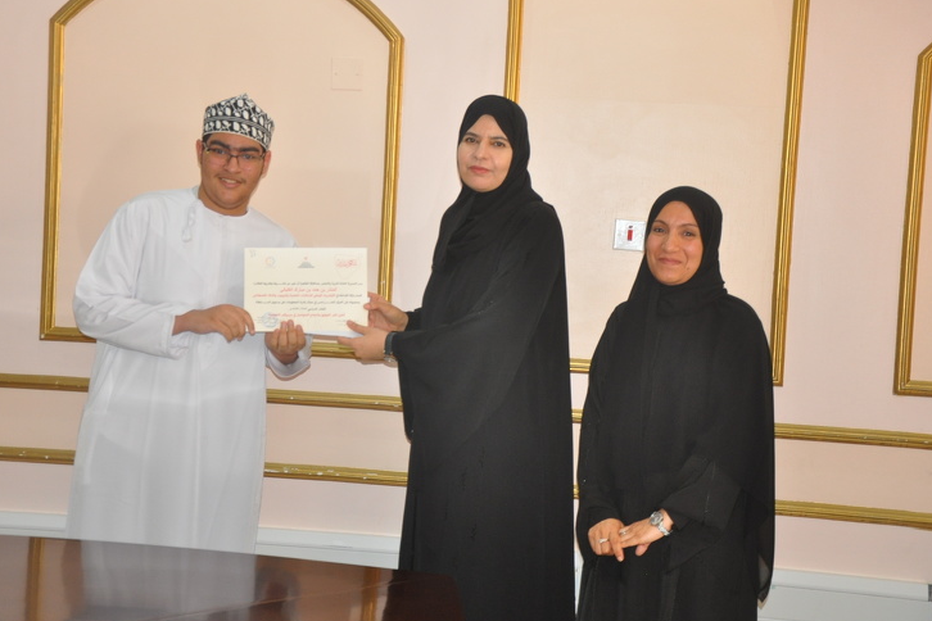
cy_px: 293
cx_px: 425
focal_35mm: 66
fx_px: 1709
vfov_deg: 20.6
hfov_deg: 30.5
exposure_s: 1/60
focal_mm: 40
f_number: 4.5
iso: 800
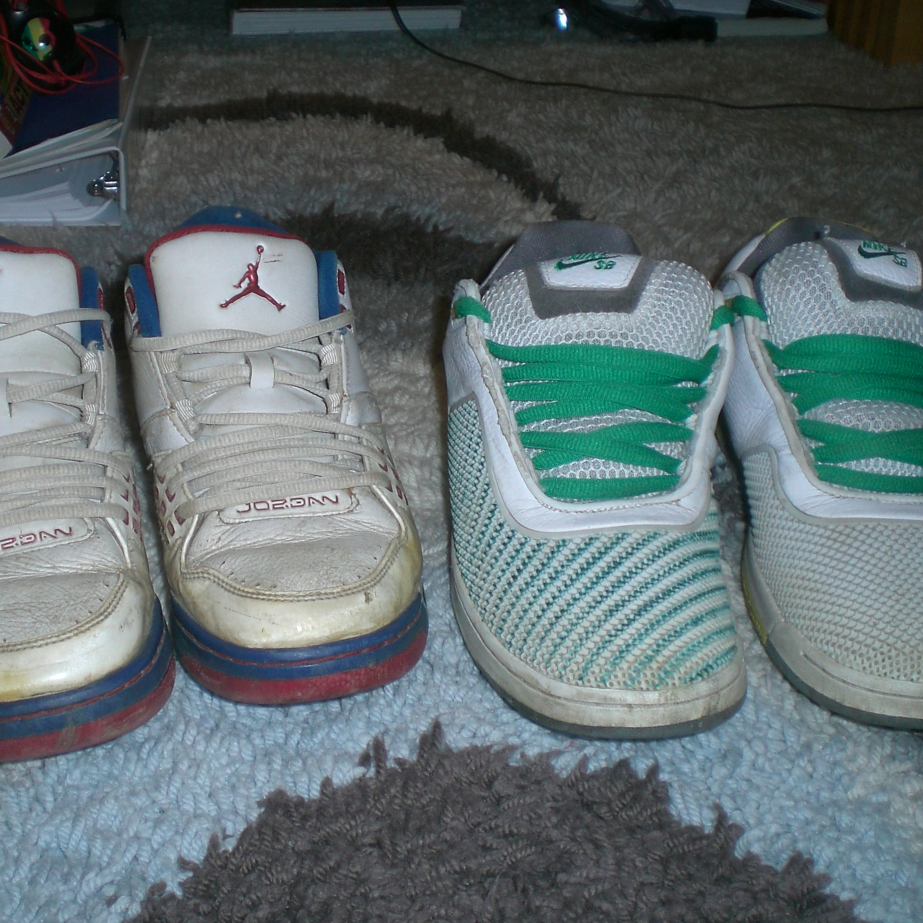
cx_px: 437
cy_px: 463
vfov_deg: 37.6
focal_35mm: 45
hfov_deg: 37.5
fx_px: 1358
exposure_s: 1/60
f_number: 3.1
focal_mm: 6.3
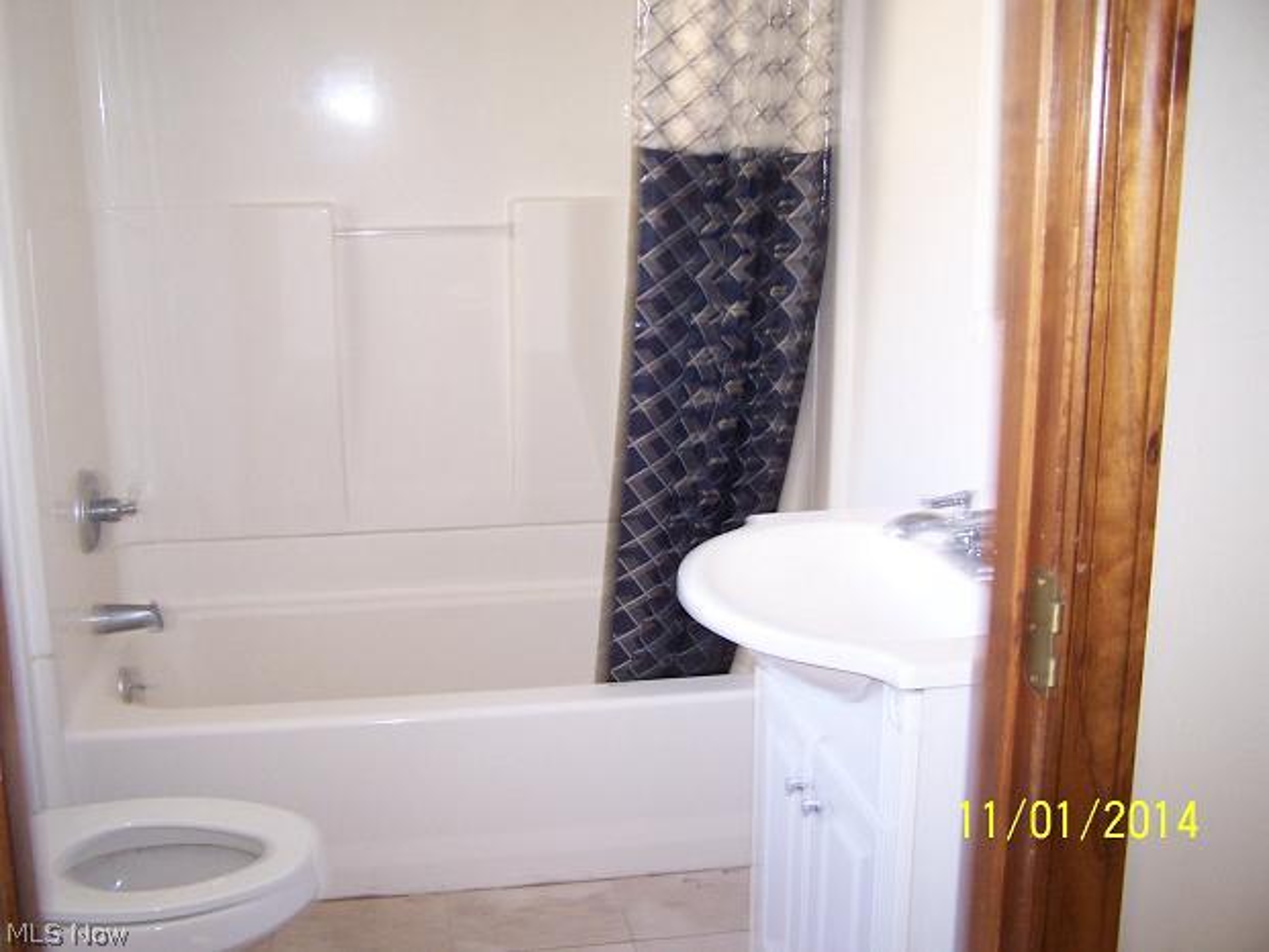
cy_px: 476
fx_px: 1393
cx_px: 634
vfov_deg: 37.7
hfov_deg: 49.0
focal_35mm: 38
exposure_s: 1/15
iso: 140
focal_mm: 6.3
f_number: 2.8
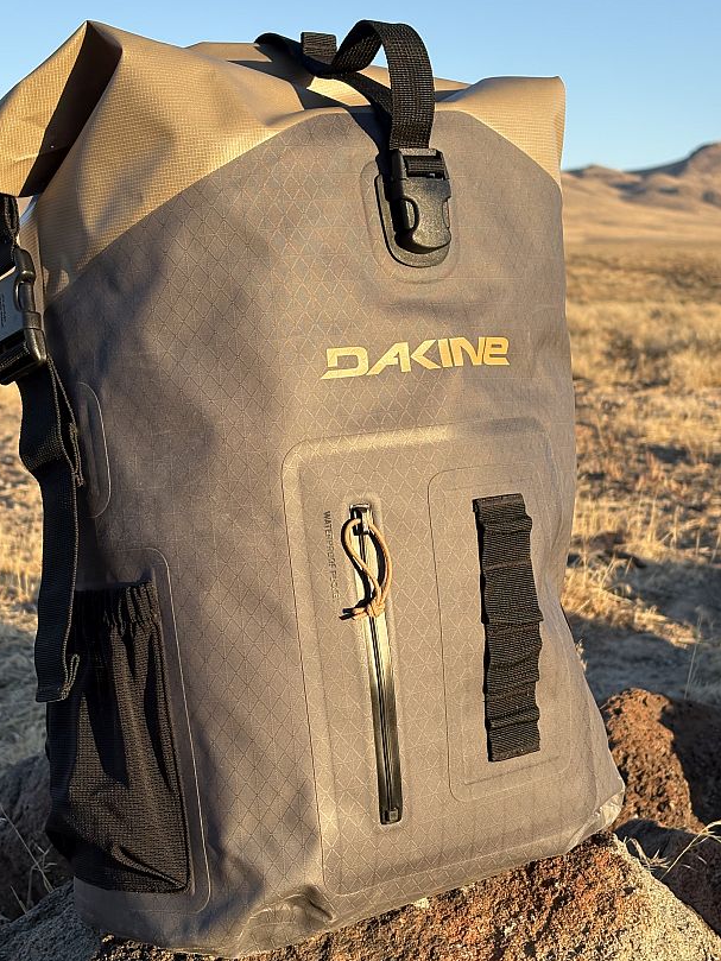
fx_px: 1666
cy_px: 476
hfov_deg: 24.4
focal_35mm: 60
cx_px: 321
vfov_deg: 32.2
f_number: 1.6
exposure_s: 1/884
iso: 32
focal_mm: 5.96
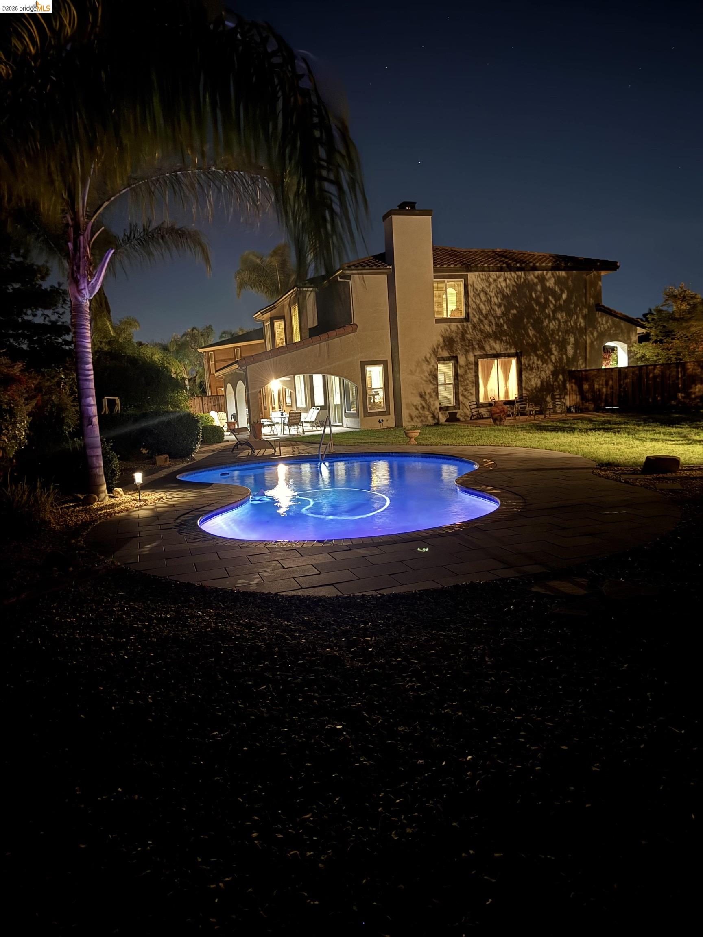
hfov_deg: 56.8
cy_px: 468
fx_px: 650
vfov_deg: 71.6
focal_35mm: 24
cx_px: 352
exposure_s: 1/2
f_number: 1.78
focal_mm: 6.76
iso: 1250
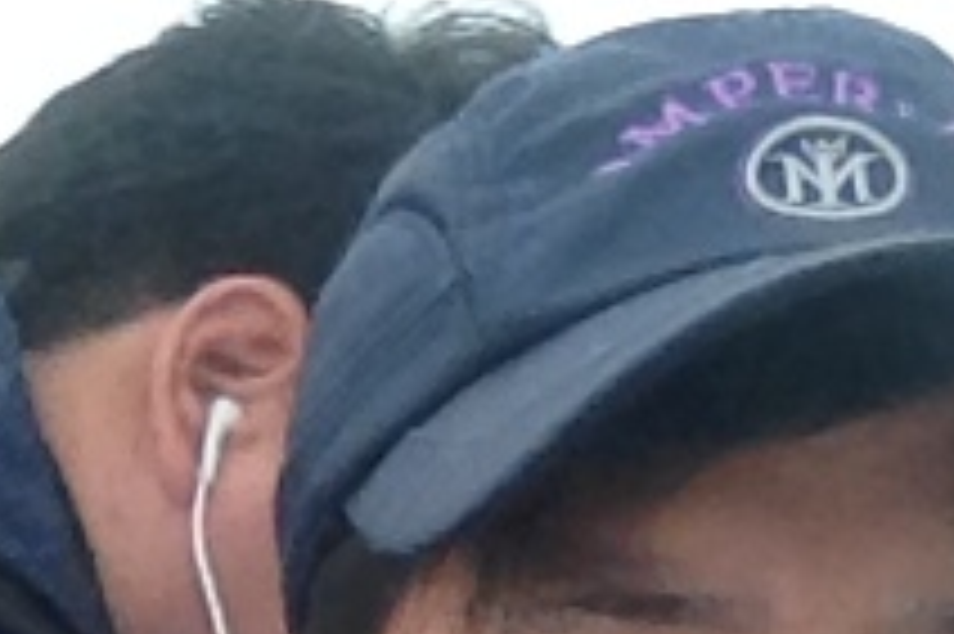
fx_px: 2913
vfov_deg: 12.0
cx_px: 472
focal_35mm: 110
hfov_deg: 18.6
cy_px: 850
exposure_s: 1/2653
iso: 125
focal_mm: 1.85
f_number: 2.4
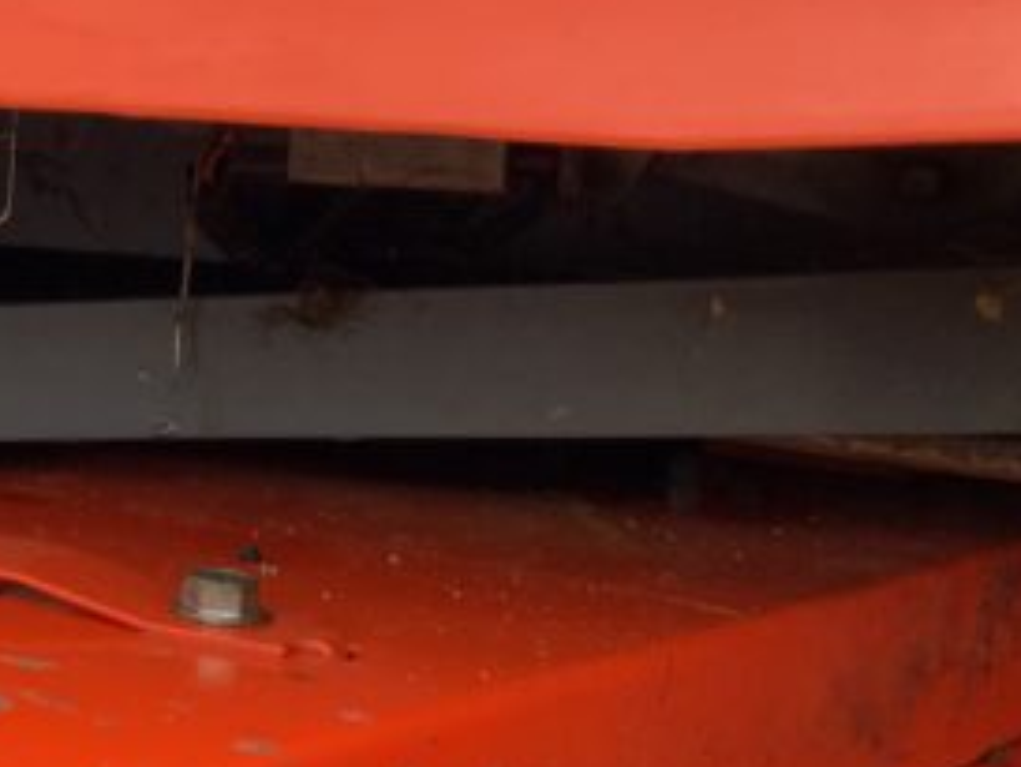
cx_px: 79
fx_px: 2007
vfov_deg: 21.5
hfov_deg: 27.4
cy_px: 217
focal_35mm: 68
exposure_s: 1/77
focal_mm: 3
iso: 64
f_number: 1.8
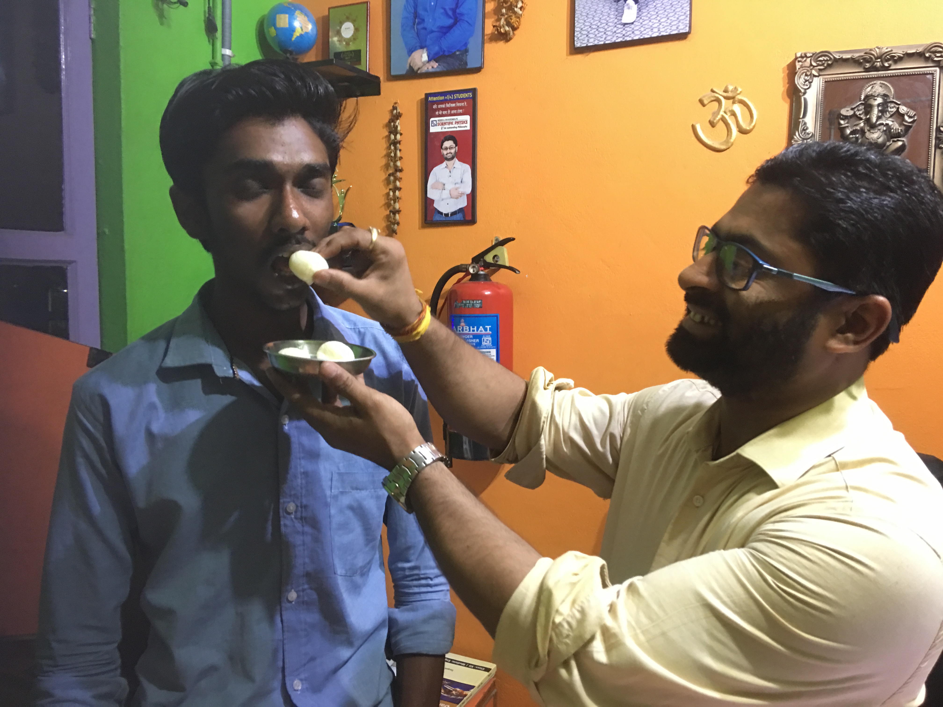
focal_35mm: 29
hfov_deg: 61.7
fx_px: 790
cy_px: 354
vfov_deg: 48.2
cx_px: 472
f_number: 2.2
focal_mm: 4.15
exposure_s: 1/4
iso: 80
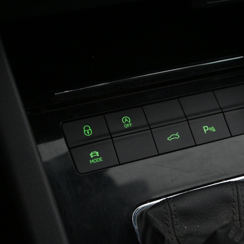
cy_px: 123
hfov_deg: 27.7
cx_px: 173
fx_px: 489
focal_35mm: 61
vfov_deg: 28.0
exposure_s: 1/50
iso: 4500
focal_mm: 31.5
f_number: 5
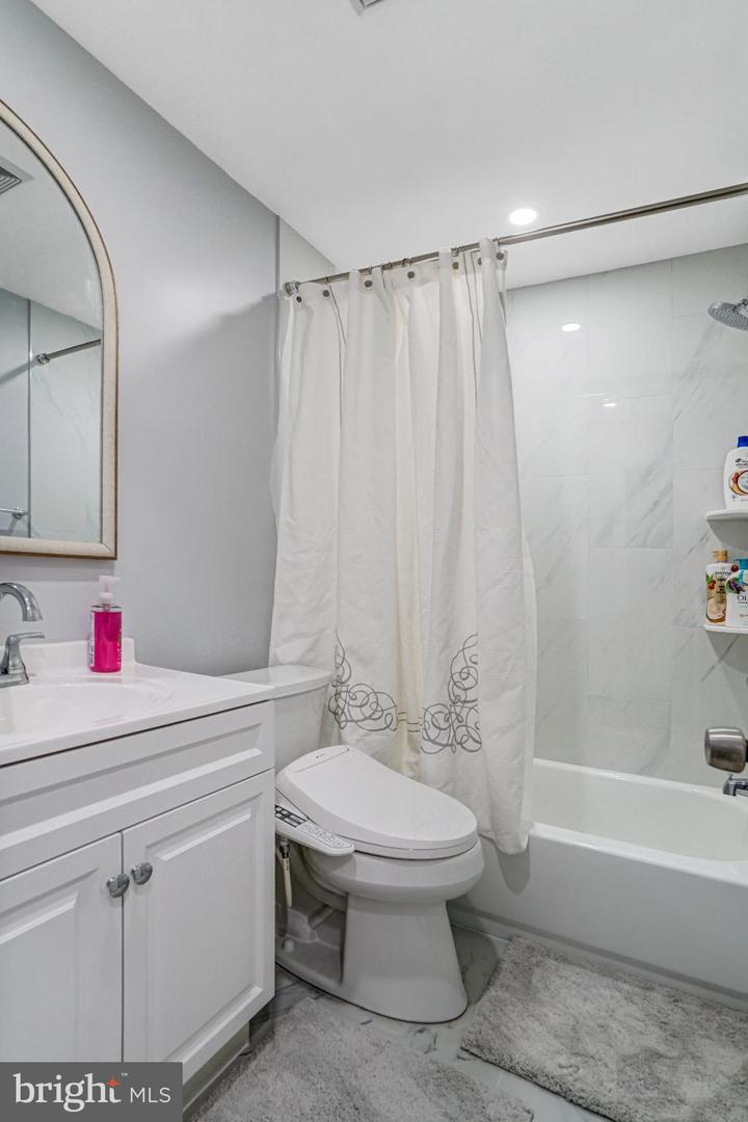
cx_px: 374
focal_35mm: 16
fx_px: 499
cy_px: 561
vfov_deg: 96.7
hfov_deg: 73.7
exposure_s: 1/60
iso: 1250
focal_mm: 16
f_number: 8
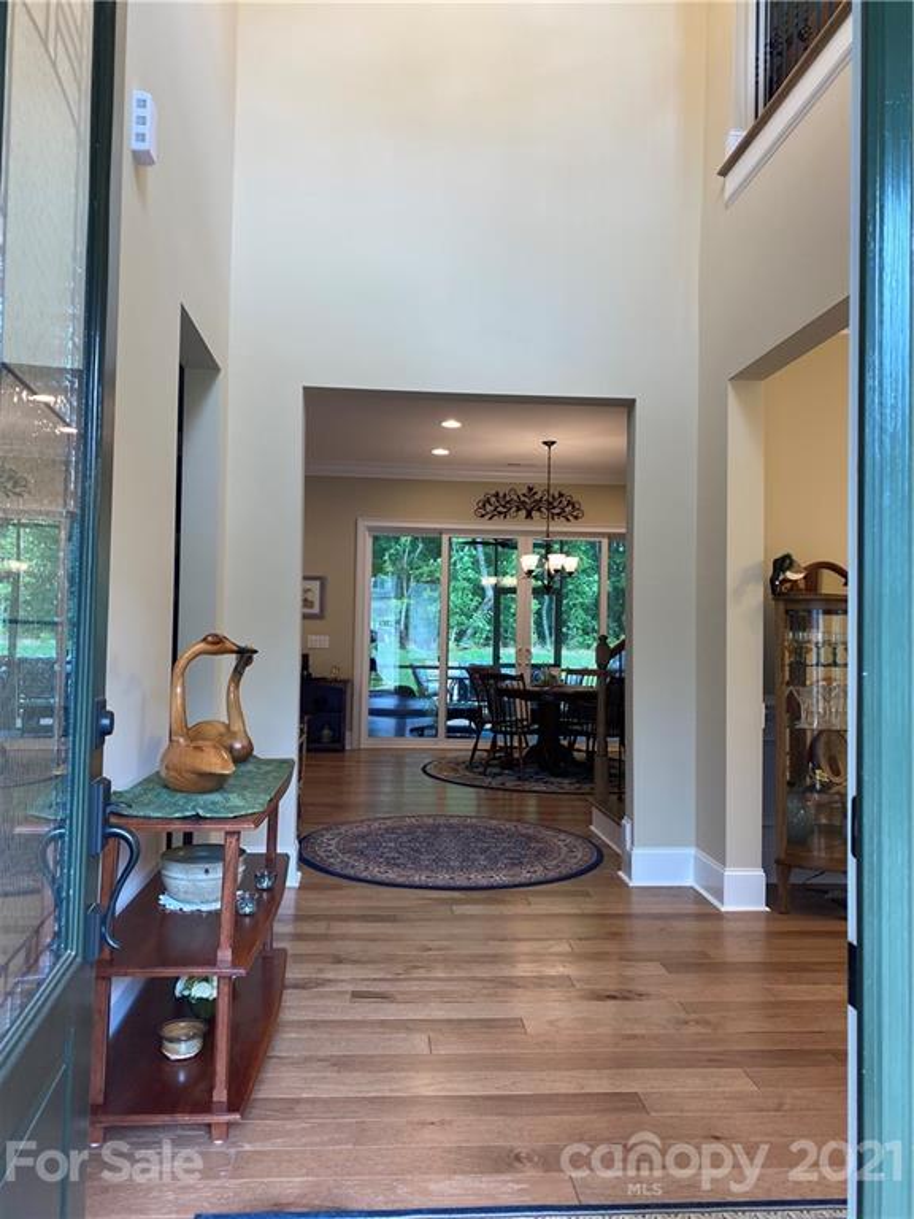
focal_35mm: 26
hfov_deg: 53.1
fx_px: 915
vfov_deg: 67.3
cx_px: 457
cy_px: 610
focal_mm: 4.25
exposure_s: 1/120
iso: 125
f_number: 1.8
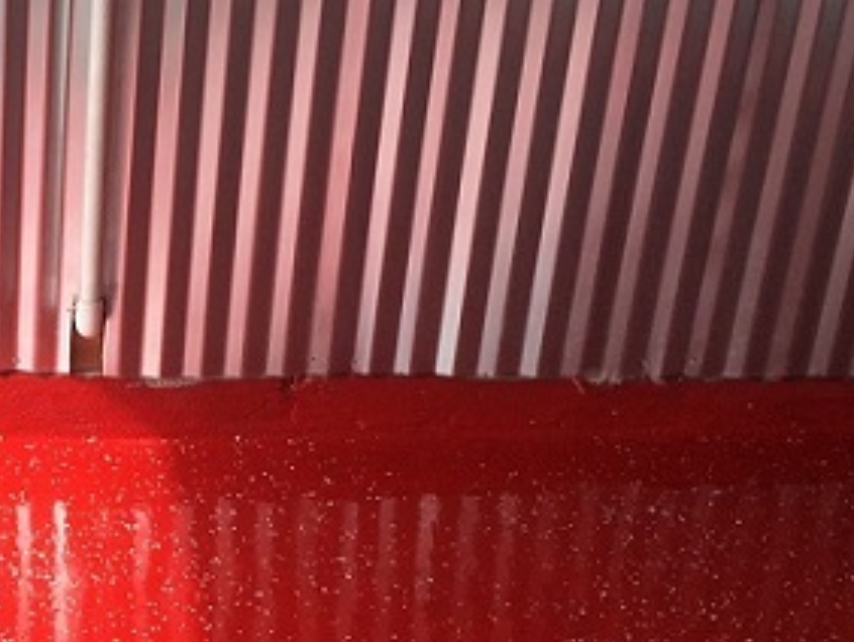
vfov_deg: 17.8
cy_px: 553
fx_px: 2025
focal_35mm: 82
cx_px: -21
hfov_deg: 22.8
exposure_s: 1/789
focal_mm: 4.12
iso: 40
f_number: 2.2
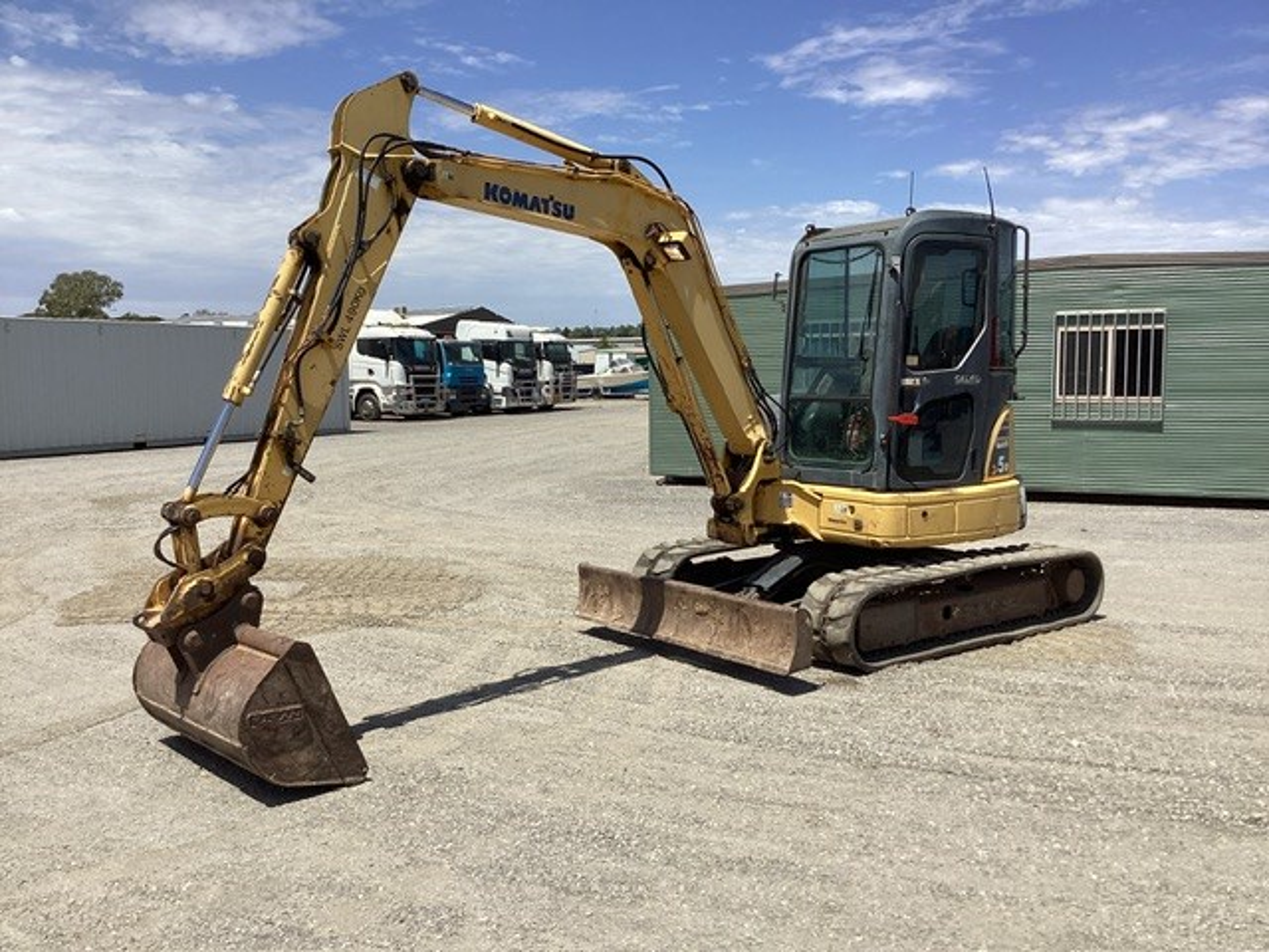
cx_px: 634
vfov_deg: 45.4
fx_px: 1136
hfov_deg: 58.4
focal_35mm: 31
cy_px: 476
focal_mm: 3.3
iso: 25
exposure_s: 1/1942
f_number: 2.4
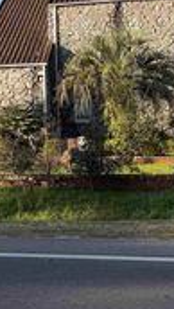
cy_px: 49
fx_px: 622
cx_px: 11
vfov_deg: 27.2
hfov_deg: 15.7
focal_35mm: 76
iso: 80
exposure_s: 1/2299
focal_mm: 6.76
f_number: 1.78
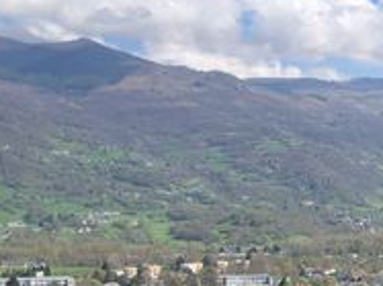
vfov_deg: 16.1
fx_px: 995
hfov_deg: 20.4
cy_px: 274
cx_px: 457
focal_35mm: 90
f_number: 1.8
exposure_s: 1/1656
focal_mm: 4
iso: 20
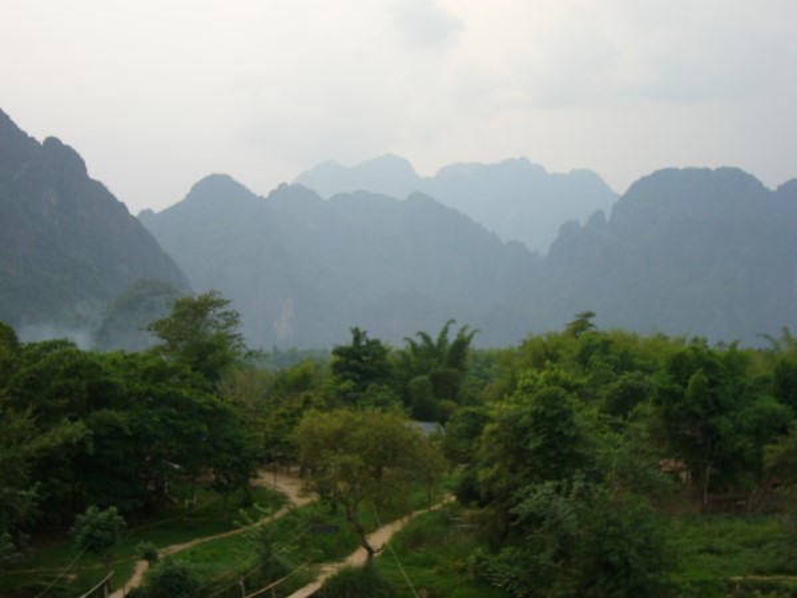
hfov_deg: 42.1
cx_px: 398
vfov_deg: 32.2
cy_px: 299
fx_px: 1036
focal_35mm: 45
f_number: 3.2
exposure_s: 1/125
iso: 50
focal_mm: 7.5
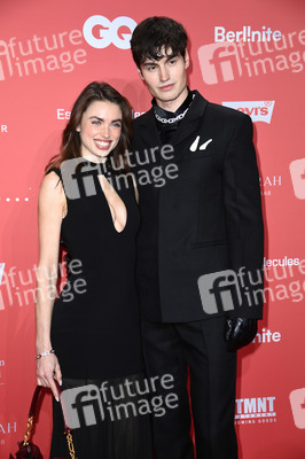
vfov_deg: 31.0
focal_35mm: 65
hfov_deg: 20.9
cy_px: 230
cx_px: 152
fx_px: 827
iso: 800
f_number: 5
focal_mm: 65
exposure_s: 1/250
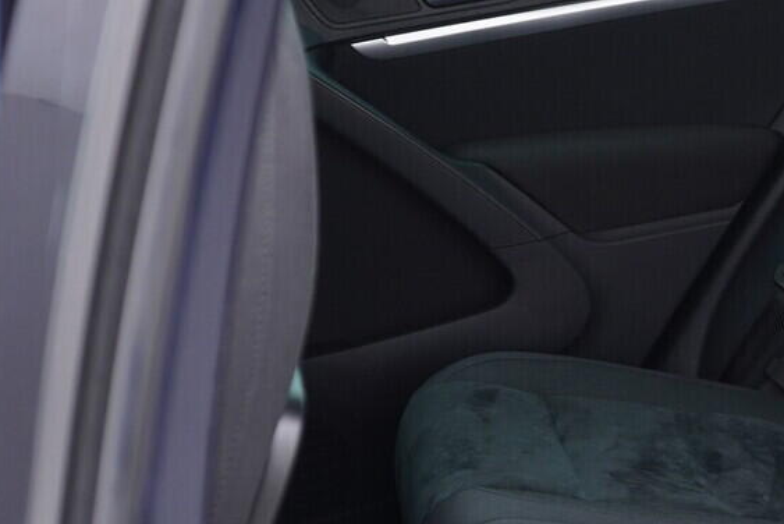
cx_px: 975
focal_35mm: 92
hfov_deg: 20.5
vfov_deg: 14.8
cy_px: 379
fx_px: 2004
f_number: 2.8
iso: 250
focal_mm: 24
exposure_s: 1/40
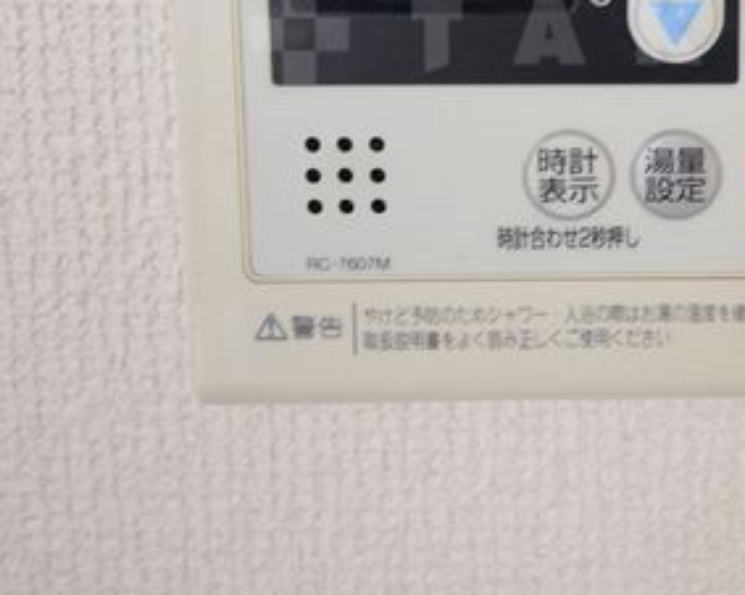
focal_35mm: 51
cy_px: 36
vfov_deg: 28.3
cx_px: 645
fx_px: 1124
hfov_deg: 34.9
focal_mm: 16
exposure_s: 1/6
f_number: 5.6
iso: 1600
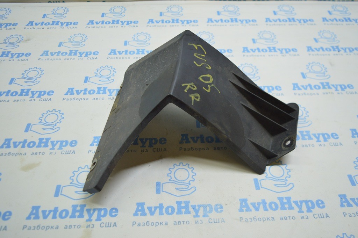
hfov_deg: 62.0
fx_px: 298
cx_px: 179
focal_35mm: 30
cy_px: 119
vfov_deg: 43.5
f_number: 3.8
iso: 400
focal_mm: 20
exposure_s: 1/60
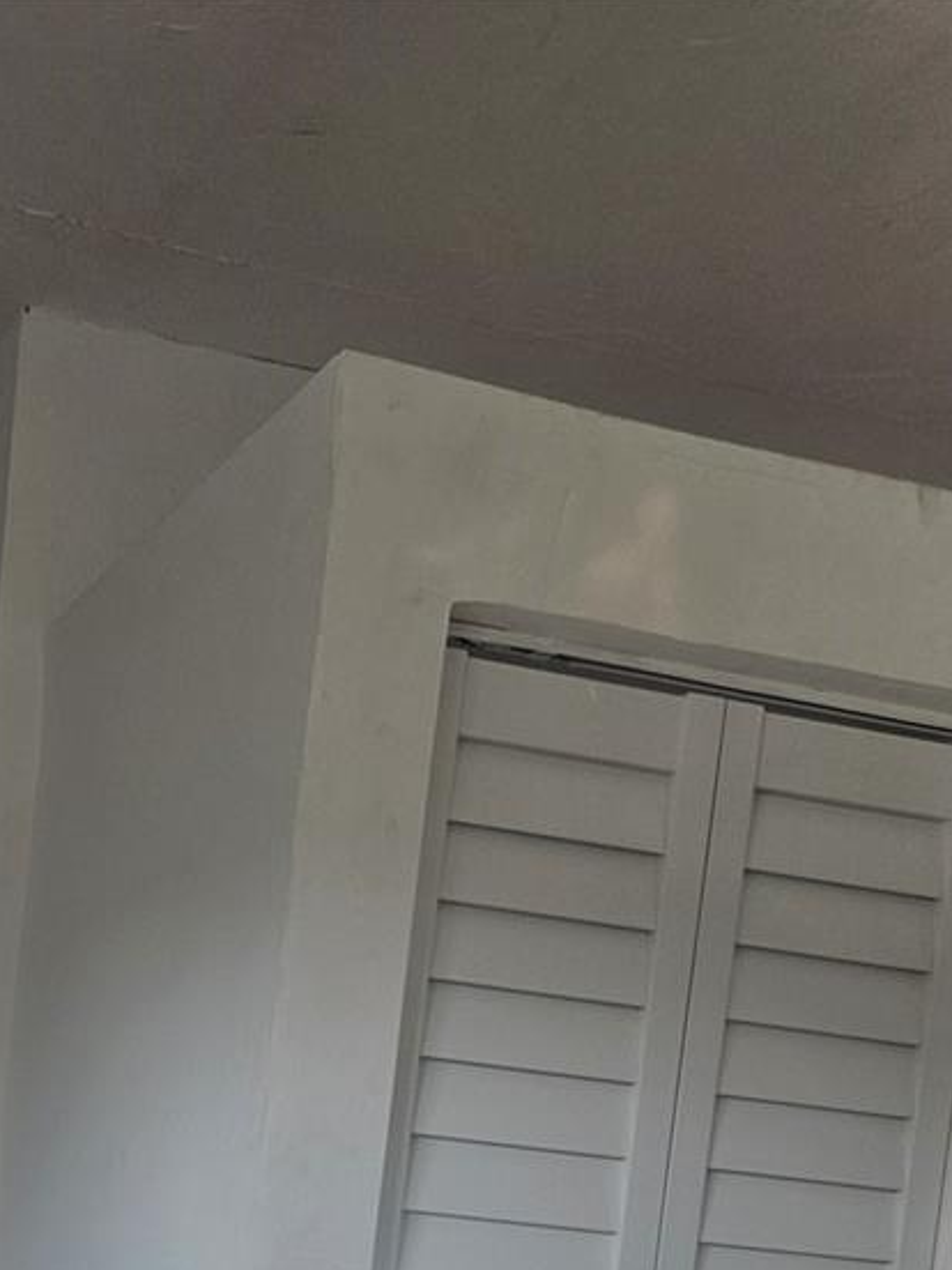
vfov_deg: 33.6
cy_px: 1371
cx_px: -55
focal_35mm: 50
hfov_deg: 27.1
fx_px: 1833
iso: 32
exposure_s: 1/120
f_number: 1.8
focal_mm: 5.4
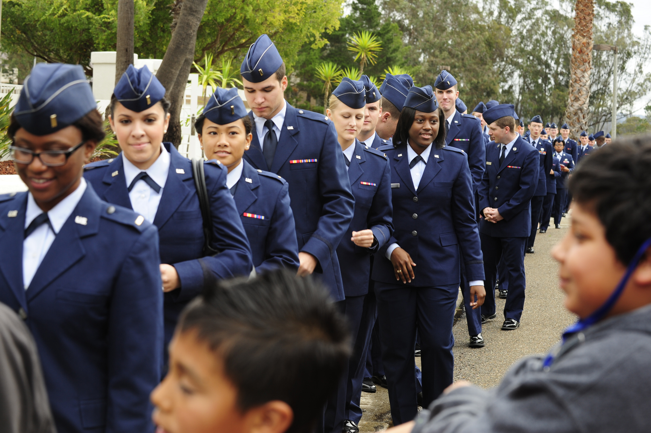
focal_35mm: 70
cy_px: 216
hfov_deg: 28.9
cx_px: 326
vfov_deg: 19.4
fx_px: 1265
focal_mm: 70
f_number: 7.1
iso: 320
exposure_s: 1/160
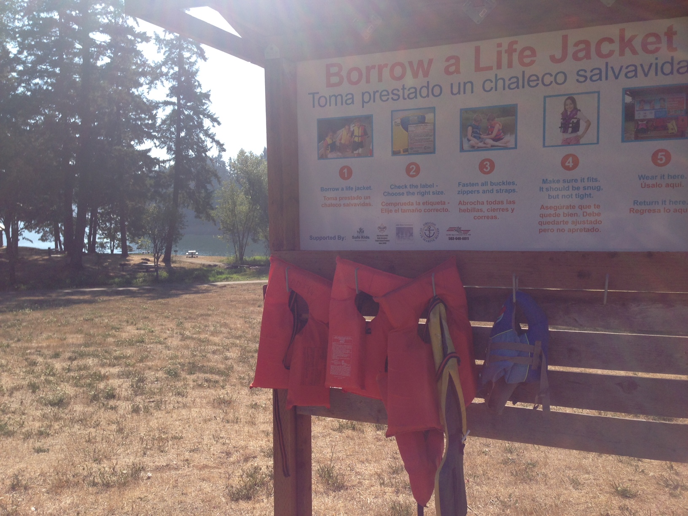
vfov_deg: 42.9
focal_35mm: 33
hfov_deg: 55.4
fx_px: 656
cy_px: 258
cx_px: 344
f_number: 2.4
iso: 50
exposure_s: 1/1261
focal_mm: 4.12
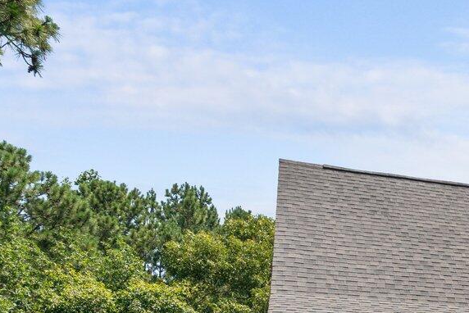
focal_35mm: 70
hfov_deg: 22.2
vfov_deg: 18.0
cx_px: 758
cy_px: 428
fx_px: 910
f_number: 8
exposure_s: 1/640
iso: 320
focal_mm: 19.5
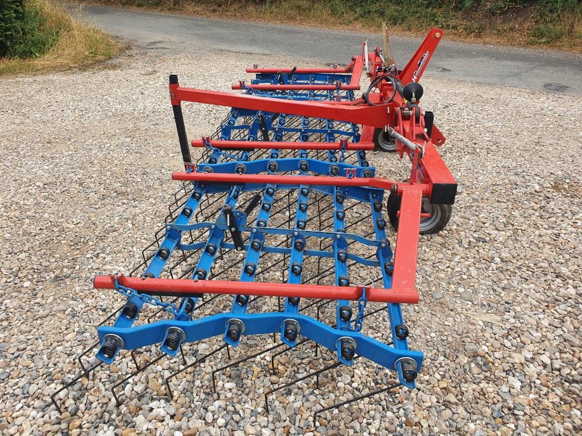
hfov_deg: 67.3
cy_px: 218
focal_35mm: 26
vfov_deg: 53.1
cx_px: 291
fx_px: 437
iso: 50
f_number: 2.4
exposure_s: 1/356
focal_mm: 4.32
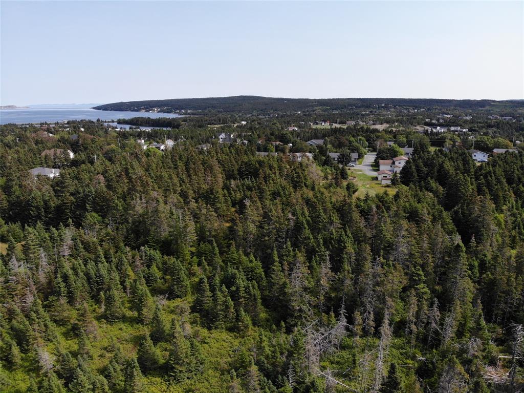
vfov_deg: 56.8
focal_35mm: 24
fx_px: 363
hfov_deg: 71.6
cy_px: 196
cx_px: 262
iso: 100
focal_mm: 4.5
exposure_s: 1/785
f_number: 2.8
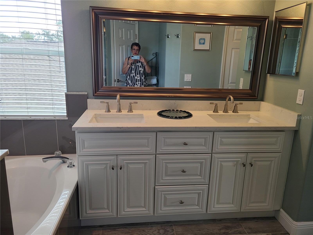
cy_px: 118
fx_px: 235
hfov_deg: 67.3
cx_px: 156
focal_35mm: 26
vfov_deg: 53.1
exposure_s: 1/120
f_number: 1.8
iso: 80
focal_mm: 5.4
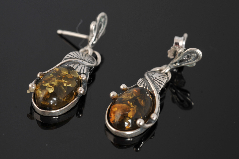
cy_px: 80
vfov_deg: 15.2
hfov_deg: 22.6
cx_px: 120
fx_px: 597
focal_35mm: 90
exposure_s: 1/80
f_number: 14
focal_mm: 60
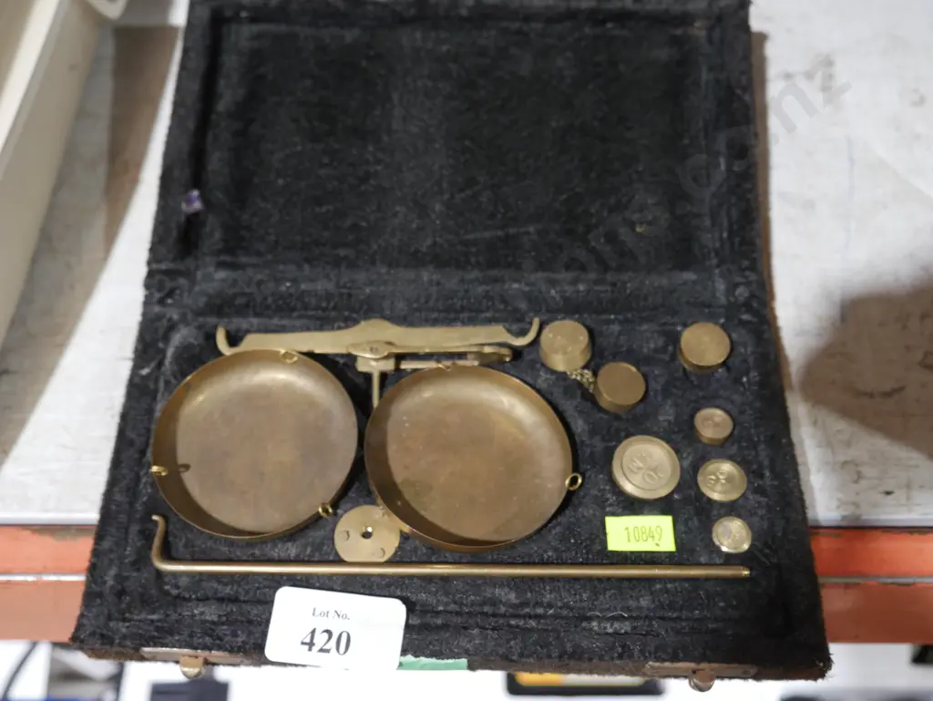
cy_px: 350
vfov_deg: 36.0
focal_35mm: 40
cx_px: 466
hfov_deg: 46.8
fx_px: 1079
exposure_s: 1/60
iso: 1000
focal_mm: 20
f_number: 4.4
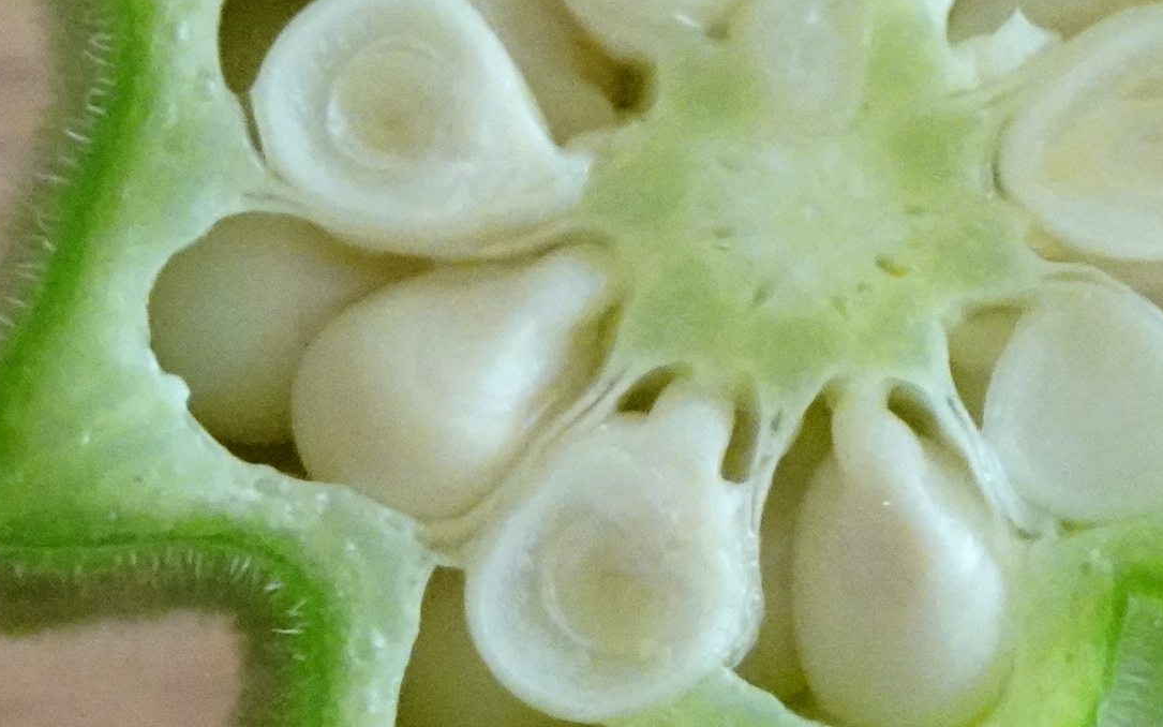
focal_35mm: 164
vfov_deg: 8.0
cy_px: 178
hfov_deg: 12.7
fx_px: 5198
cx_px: 847
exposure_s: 1/160
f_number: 4.5
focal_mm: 7.53
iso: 1600
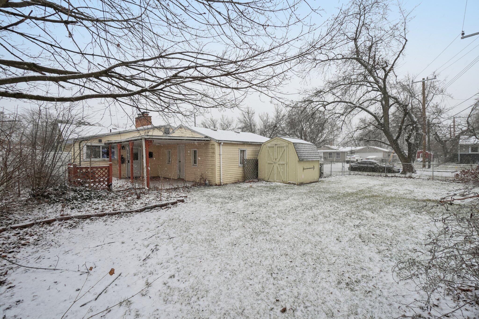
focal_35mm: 15
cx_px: 240
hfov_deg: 100.4
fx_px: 200
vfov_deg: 77.3
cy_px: 160
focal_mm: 10
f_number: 8
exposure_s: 1/125
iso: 100
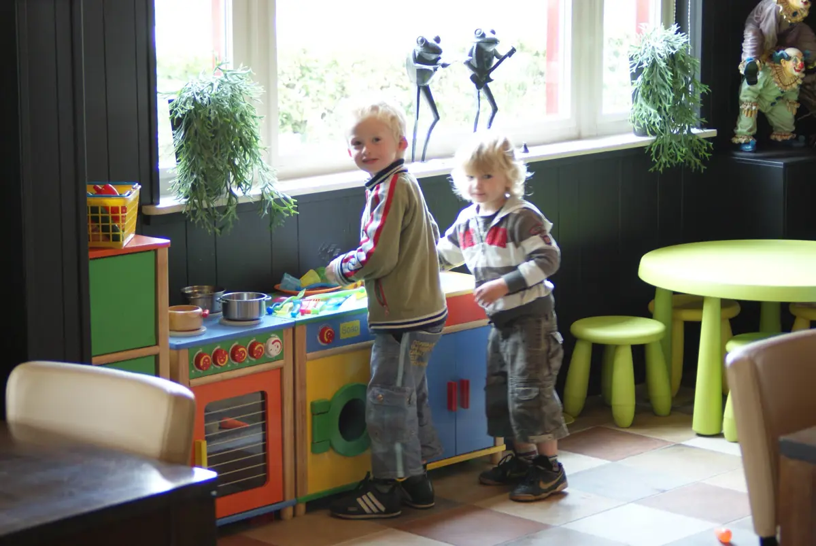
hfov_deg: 19.4
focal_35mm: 105
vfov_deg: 13.1
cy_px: 273
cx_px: 408
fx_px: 2383
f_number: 4.5
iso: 400
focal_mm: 70
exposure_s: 1/15
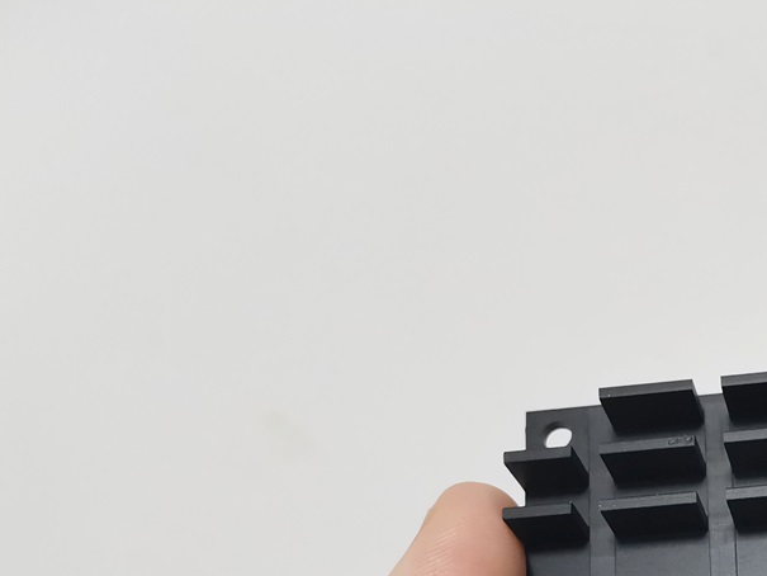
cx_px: 739
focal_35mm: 55
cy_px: 598
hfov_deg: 32.5
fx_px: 1219
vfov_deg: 25.1
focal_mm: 4.75
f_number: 1.8
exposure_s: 1/100
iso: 160
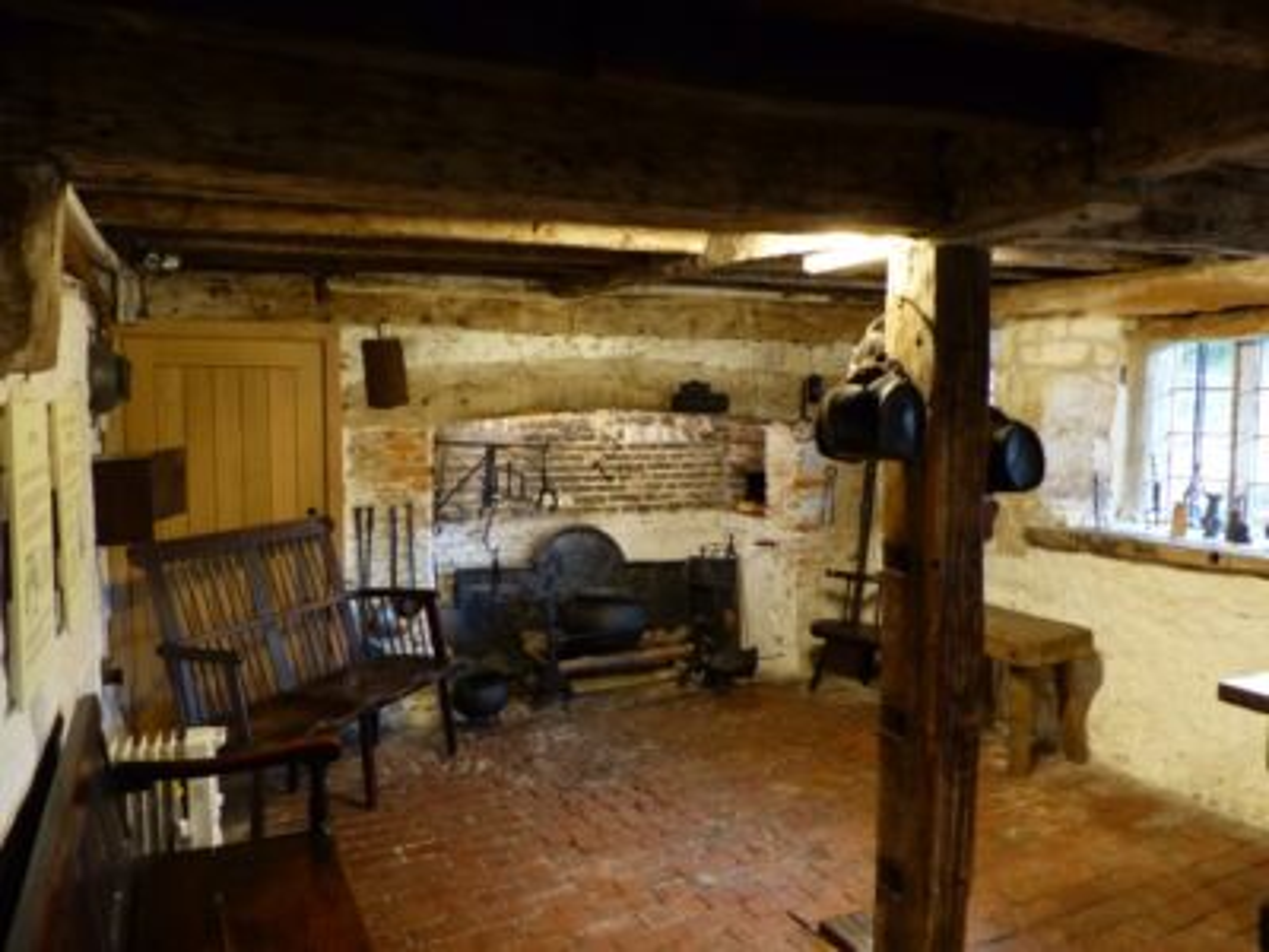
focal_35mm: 26
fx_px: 953
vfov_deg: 53.1
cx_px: 634
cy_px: 476
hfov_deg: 67.3
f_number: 2.8
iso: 400
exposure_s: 1/10
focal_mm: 4.5
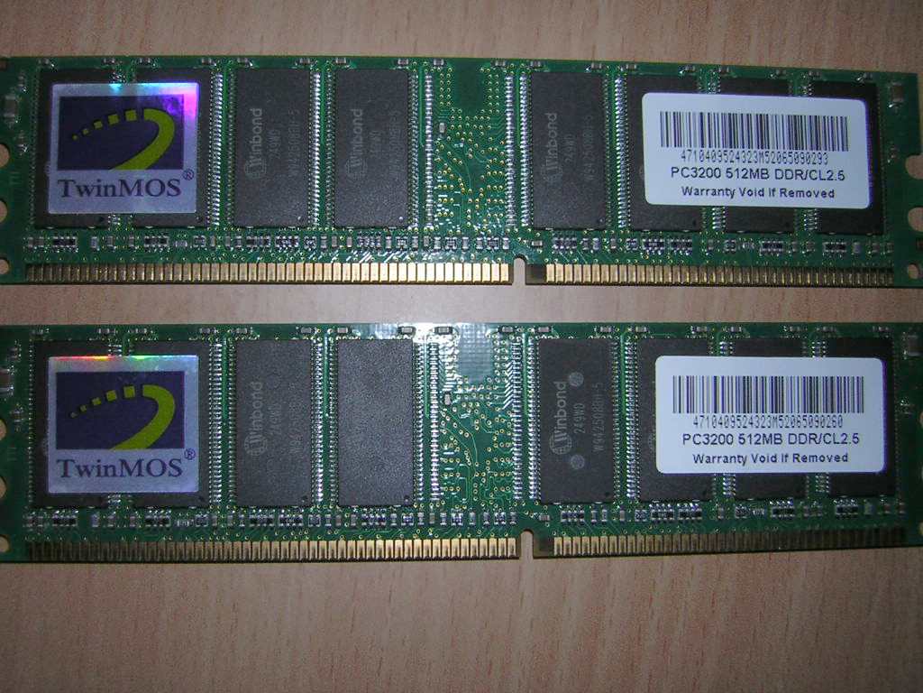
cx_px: 462
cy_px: 346
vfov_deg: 39.7
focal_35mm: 36
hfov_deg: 51.4
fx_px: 960
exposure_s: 1/60.1
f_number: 5.2
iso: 50
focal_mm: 4.7
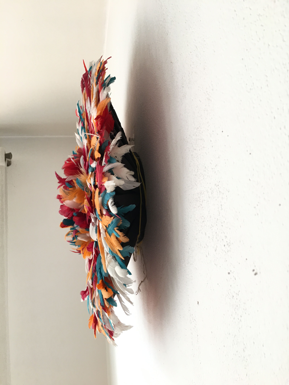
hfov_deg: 48.2
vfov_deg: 61.7
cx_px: 144
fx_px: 323
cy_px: 192
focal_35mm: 29
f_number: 2.2
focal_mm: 4.15
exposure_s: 1/17
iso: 32
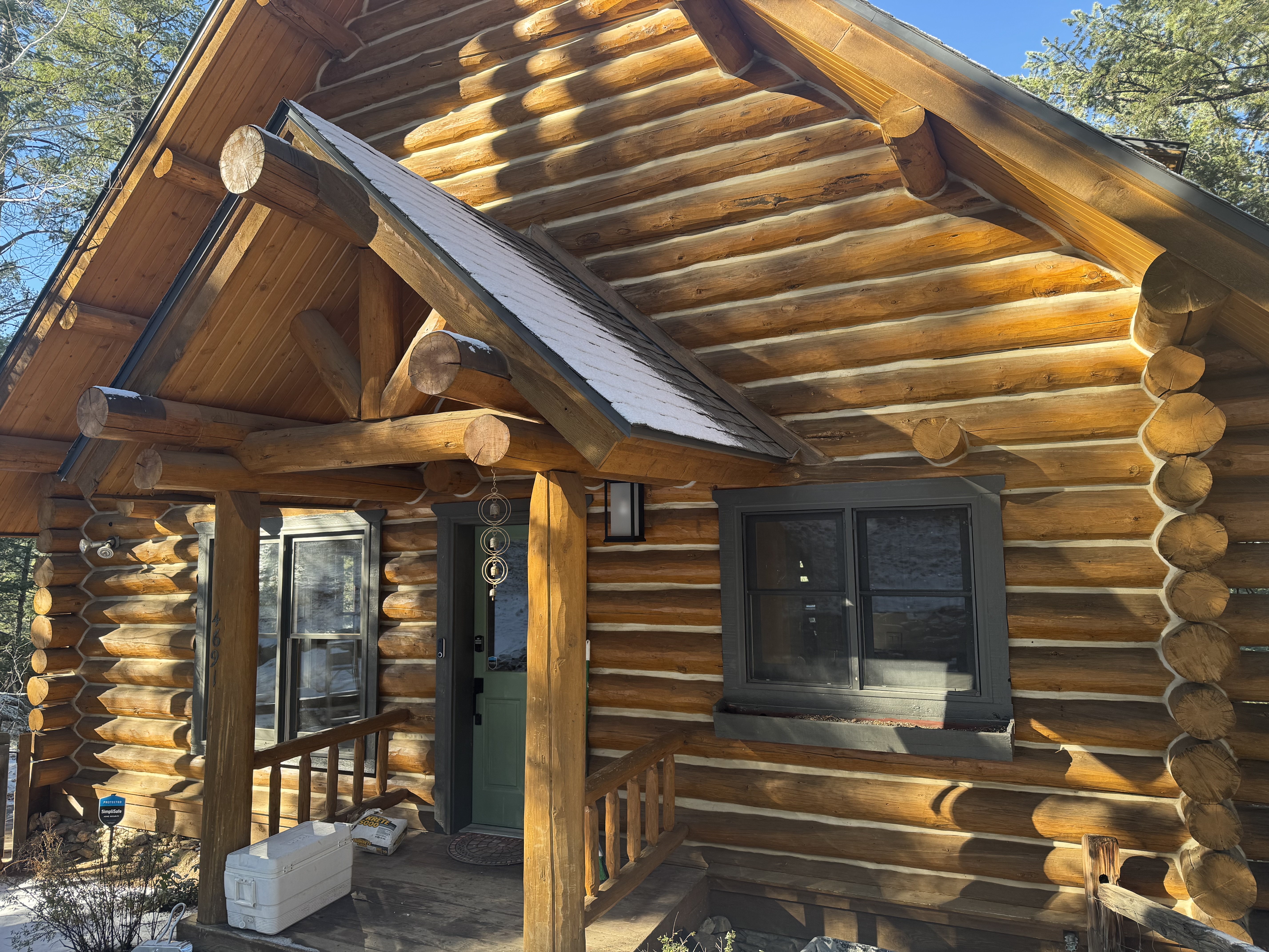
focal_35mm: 24
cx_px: 634
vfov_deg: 56.8
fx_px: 880
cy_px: 476
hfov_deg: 71.6
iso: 64
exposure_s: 1/243
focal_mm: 6.76
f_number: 1.78
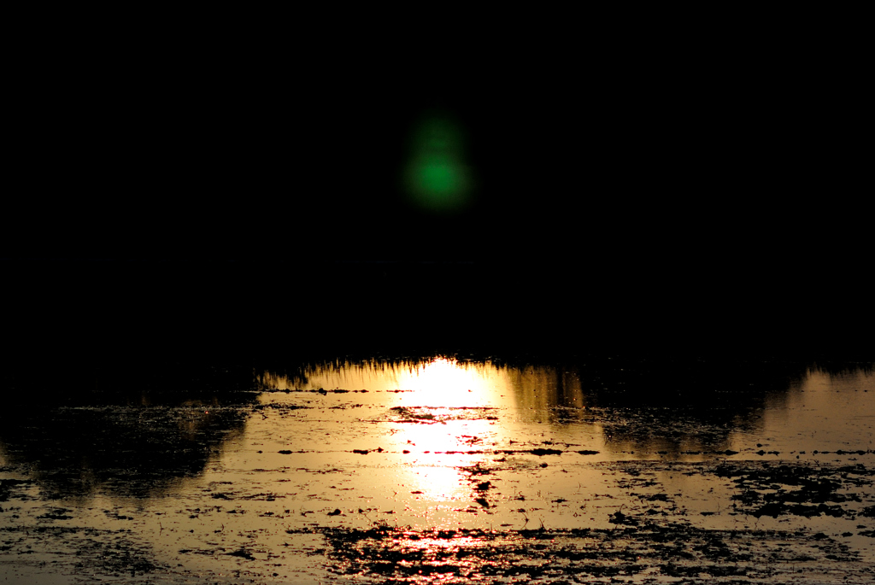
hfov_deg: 15.2
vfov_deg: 10.2
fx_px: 3284
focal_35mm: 135
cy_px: 292
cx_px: 438
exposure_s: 1/16000
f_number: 1.8
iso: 100
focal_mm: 50
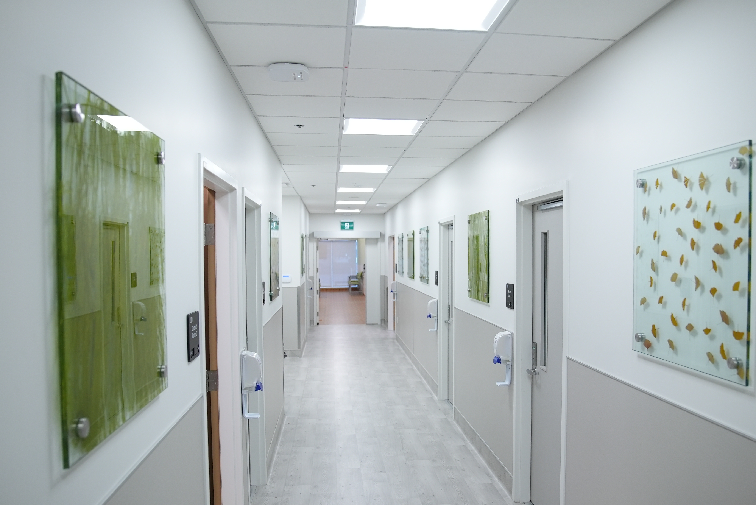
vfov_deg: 45.0
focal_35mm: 29
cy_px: 277
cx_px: 418
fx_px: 609
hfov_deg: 63.5
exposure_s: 1/250
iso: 1250
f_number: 2.8
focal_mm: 24
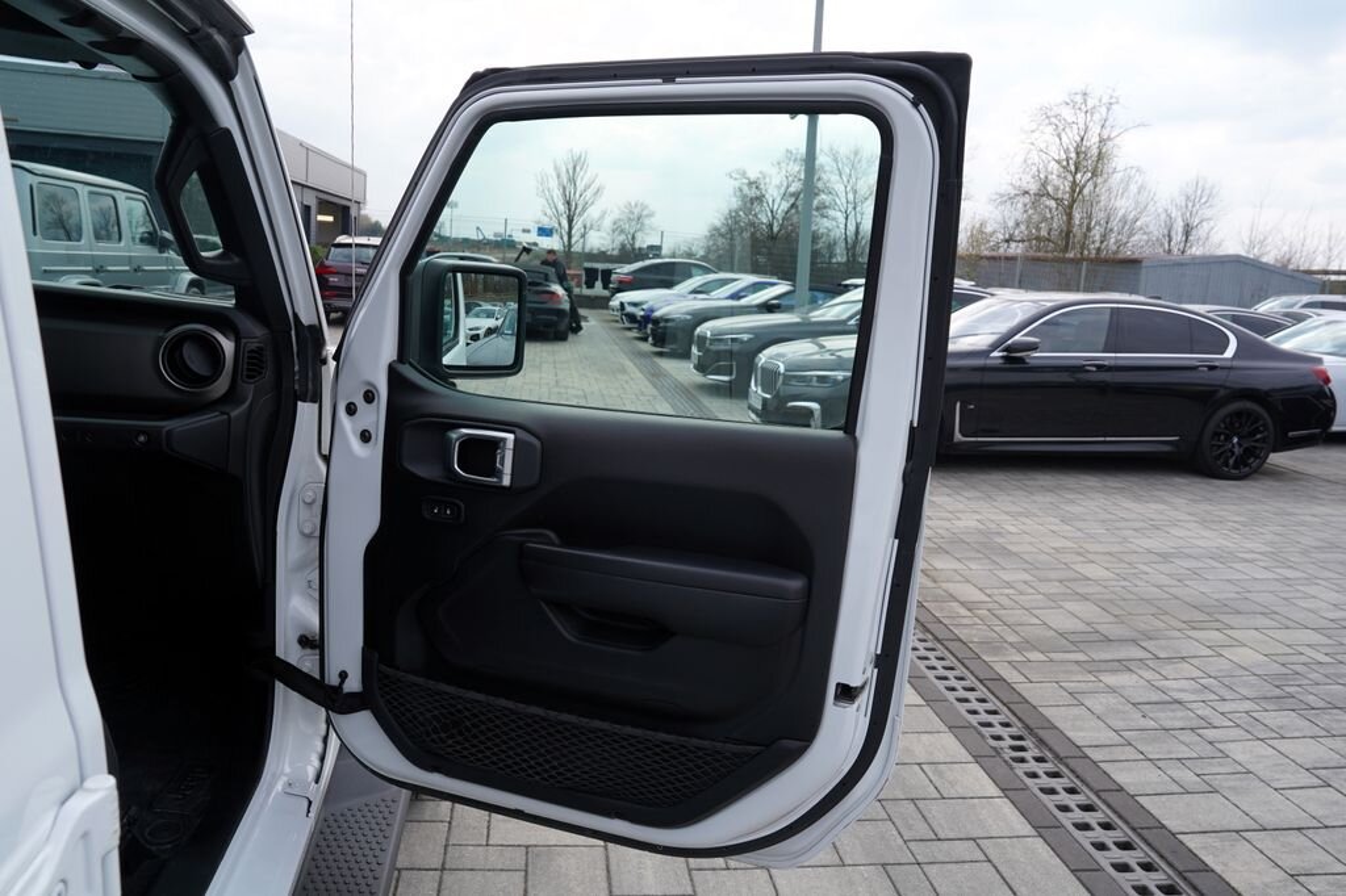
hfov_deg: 73.8
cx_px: 673
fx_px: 897
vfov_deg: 53.1
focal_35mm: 24
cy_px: 448
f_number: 7.1
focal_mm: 24
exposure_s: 1/200
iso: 100
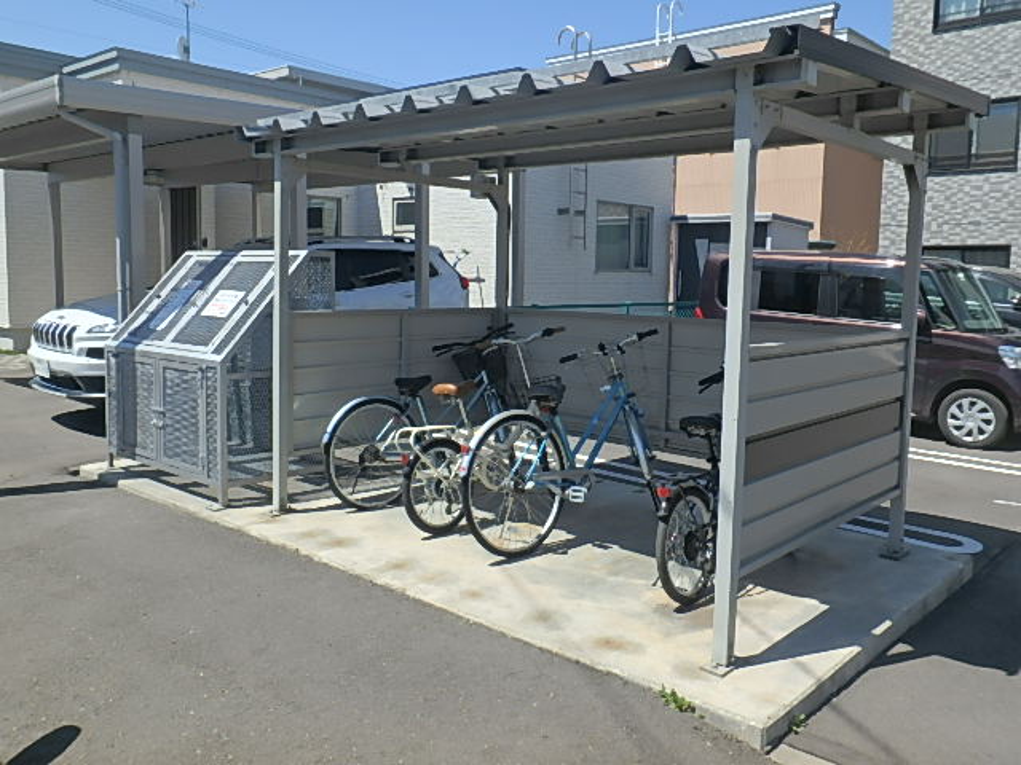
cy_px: 382
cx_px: 510
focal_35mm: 29
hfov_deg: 61.7
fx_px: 855
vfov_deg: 48.2
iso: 125
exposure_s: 1/1000
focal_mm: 5.2
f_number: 4.6
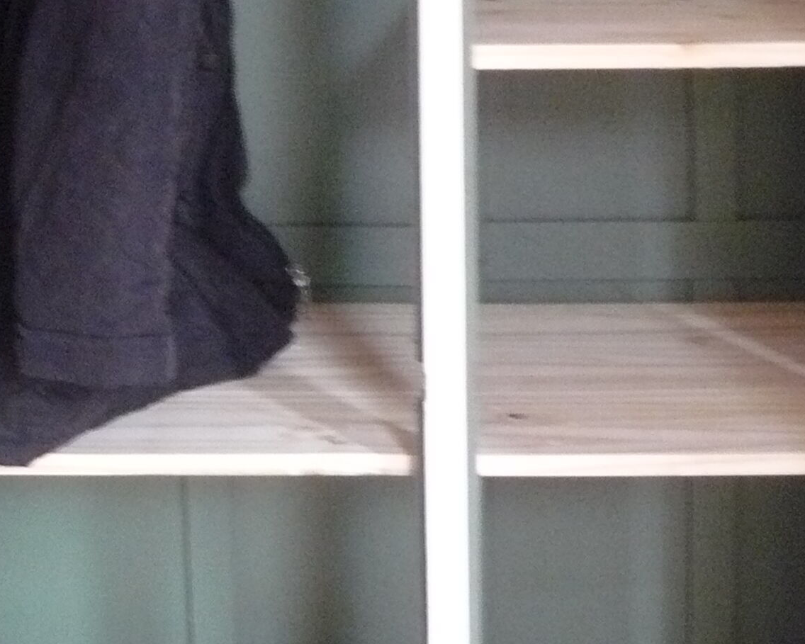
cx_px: 402
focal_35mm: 95
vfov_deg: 15.8
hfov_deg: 20.2
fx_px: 2264
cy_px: -29
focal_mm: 6
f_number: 2.8
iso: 400
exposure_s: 1/13
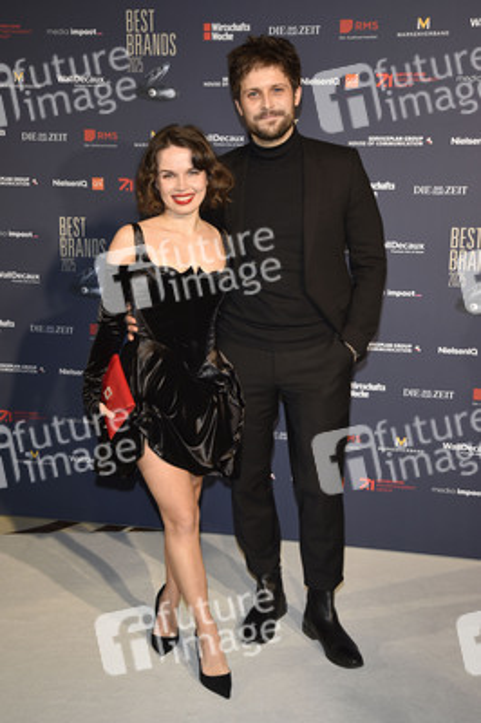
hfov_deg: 28.0
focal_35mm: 48
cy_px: 362
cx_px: 240
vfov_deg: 41.1
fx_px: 964
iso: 1250
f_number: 7.1
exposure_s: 1/250
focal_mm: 48
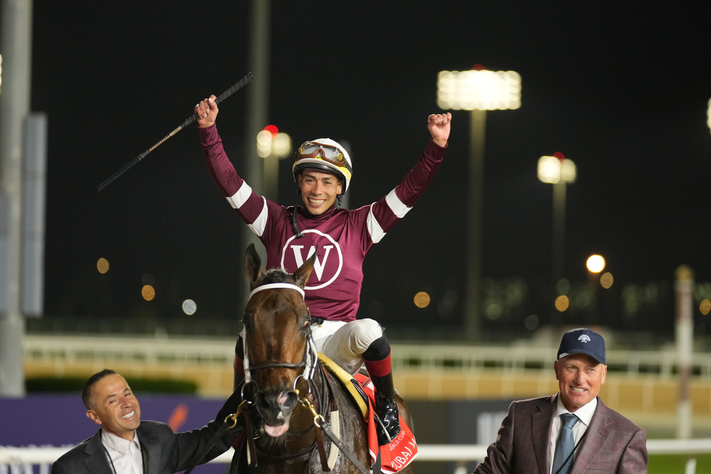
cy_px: 262
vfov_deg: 6.2
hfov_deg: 9.4
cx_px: 329
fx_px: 4345
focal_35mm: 220
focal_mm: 176
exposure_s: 1/640
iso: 2000
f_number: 2.8
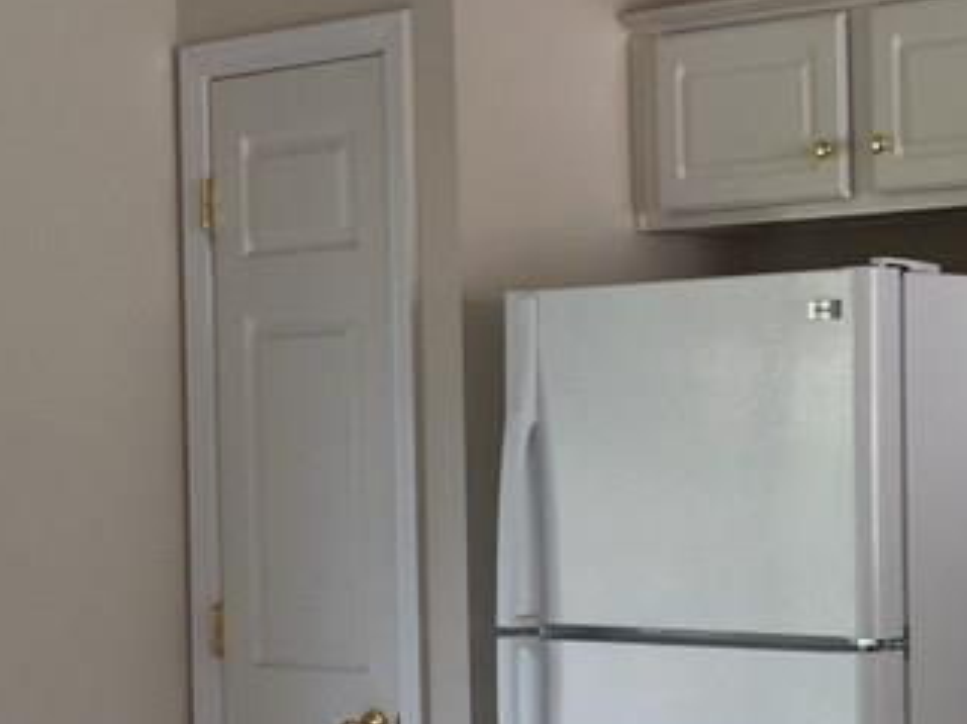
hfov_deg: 20.7
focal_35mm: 93
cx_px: 855
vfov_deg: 15.9
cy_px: 421
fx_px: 2597
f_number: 2.2
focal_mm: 4.15
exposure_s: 1/60
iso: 32
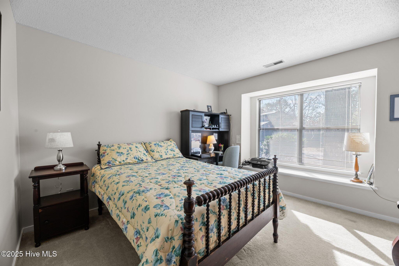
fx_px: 155
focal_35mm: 14
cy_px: 133
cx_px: 200
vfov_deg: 81.2
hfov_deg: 104.3
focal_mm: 14
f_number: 9
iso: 400
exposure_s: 1/10
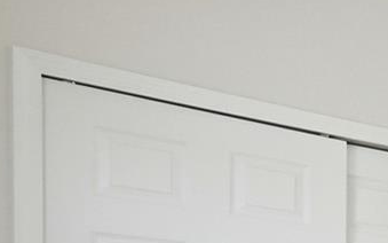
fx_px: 761
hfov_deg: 16.4
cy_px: 402
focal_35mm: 72
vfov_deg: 16.0
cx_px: 872
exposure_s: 1/60
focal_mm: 10
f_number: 7.1
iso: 100
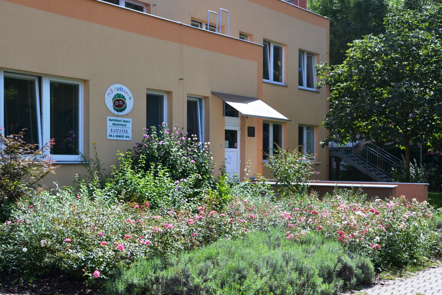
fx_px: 645
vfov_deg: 25.8
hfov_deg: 37.9
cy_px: 148
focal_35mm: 52
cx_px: 221
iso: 100
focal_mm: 35
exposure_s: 1/200
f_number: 7.1
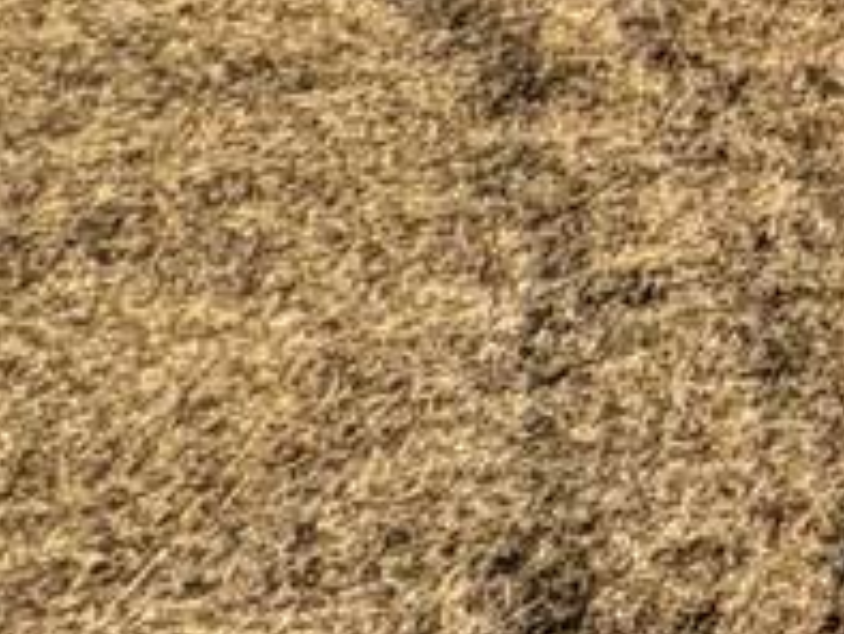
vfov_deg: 11.9
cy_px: -1050
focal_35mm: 91
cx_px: 2579
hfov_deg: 11.3
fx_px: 2220
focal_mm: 2.22
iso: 40
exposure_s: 1/2208
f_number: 2.2
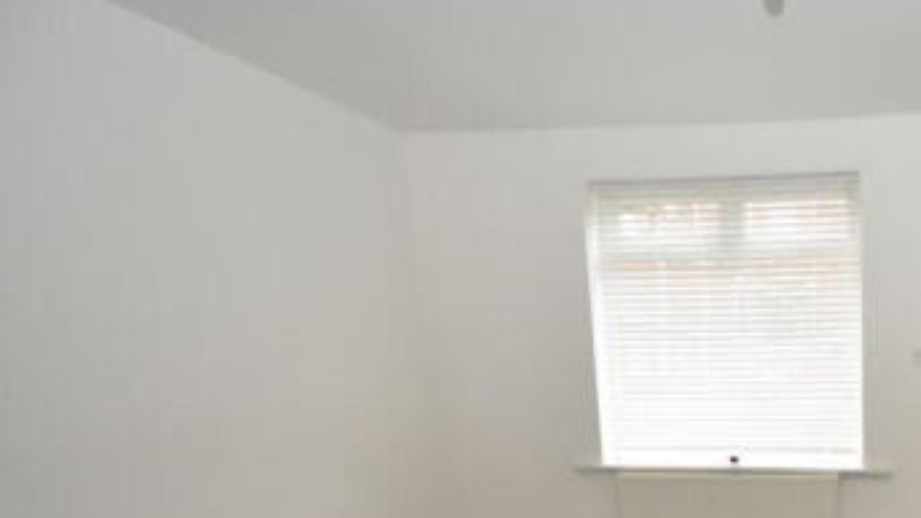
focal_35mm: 30
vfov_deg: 34.2
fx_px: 733
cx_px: 858
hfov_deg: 54.4
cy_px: 557
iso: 2800
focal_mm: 10
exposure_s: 1/60
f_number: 3.5
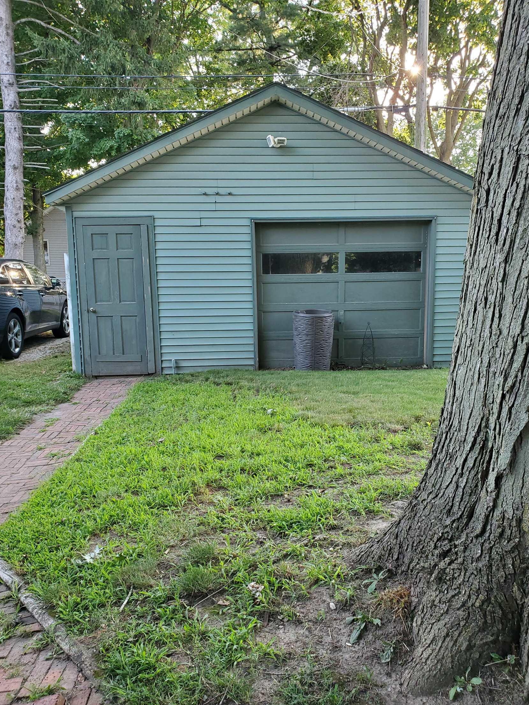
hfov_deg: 51.3
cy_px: 366
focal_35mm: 27
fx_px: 550
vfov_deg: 65.3
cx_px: 260
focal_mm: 4.3
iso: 160
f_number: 2.4
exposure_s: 1/120
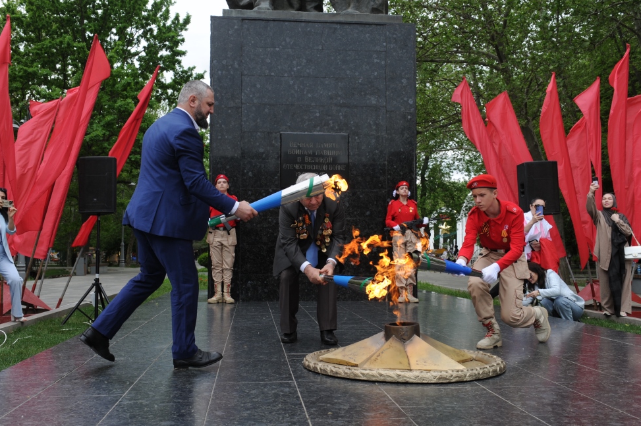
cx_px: 325
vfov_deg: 33.3
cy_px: 213
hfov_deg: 48.5
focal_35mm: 40
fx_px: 712
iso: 640
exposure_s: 1/320
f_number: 8
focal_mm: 38
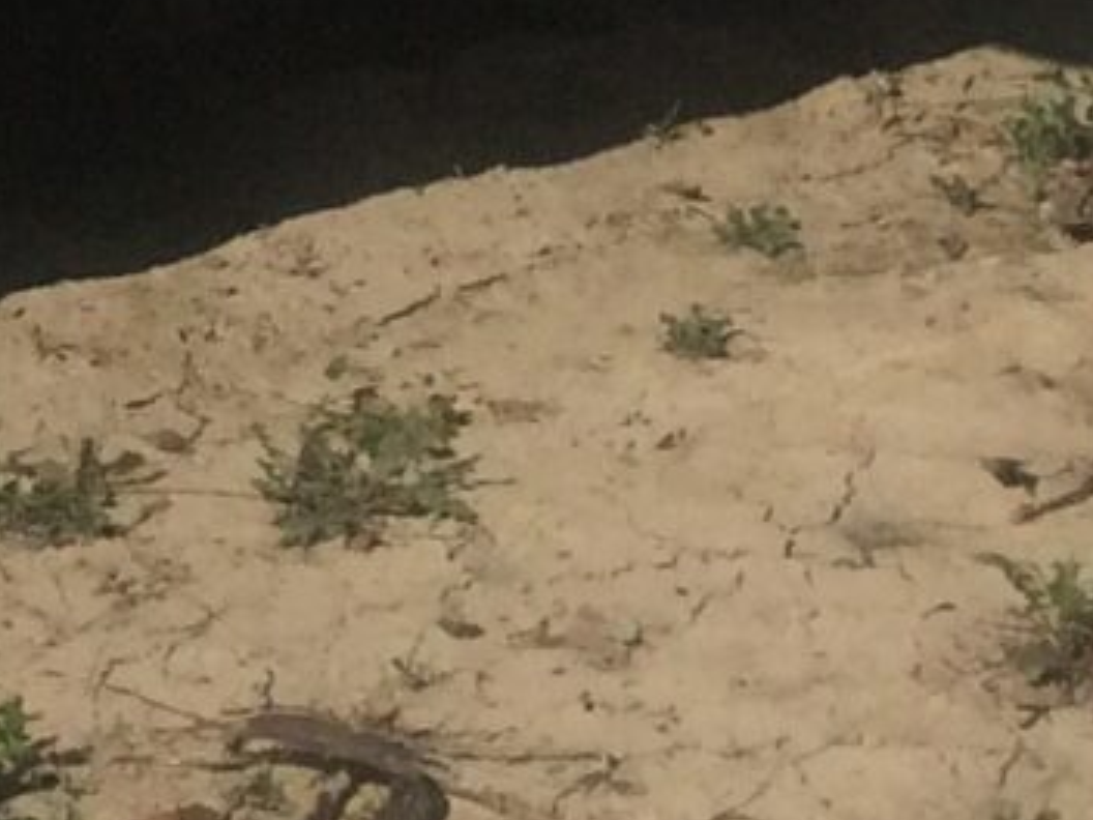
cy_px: -1913
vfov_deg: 6.3
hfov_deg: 9.1
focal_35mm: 211
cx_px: -565
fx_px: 6662
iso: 40
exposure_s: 1/5882
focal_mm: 4.15
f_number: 2.2
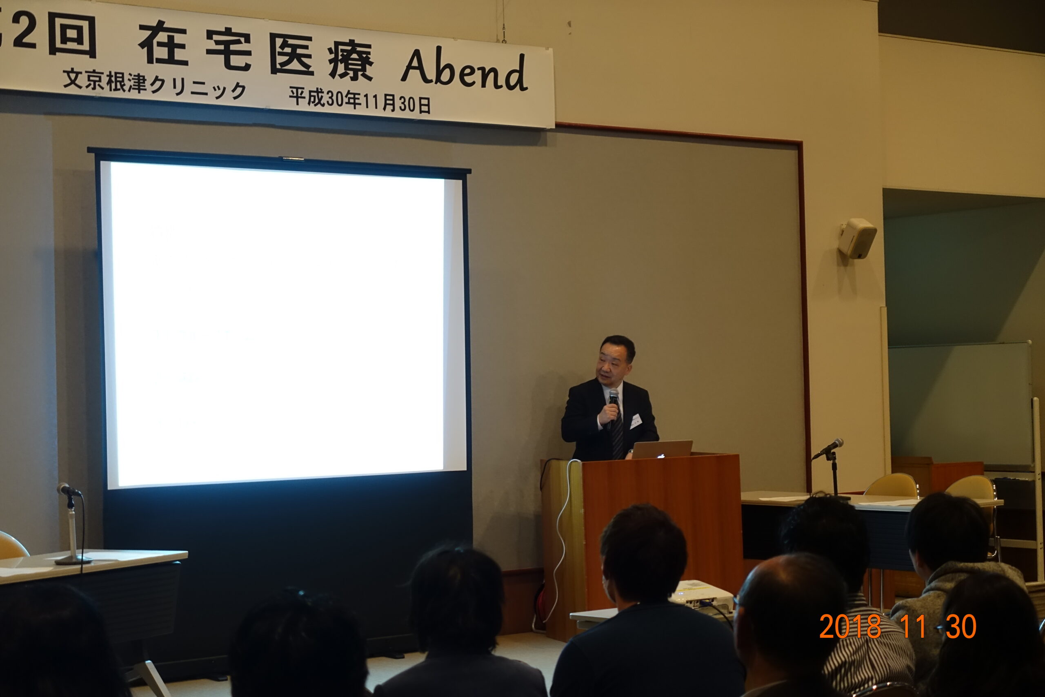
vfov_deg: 19.5
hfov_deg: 28.8
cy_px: 348
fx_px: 2032
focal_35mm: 70
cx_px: 522
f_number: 2.8
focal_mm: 25.7
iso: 800
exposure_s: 1/30
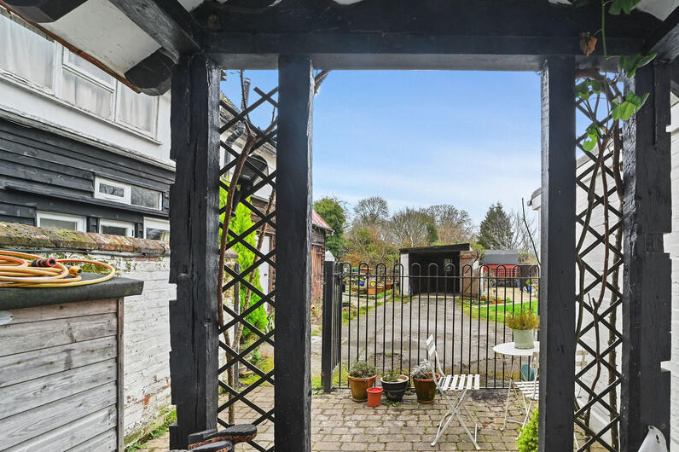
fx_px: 339
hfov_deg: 88.0
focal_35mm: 18
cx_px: 431
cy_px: 264
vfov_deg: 66.9
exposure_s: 1/10
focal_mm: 14
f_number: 8
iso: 400
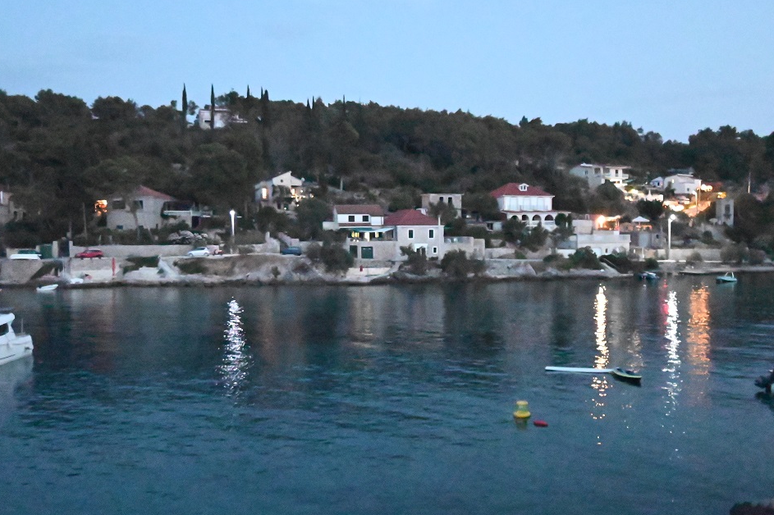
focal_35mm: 35
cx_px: 388
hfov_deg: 54.5
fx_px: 752
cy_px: 266
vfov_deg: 37.8
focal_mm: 22
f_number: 4
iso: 51200
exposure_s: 1/20
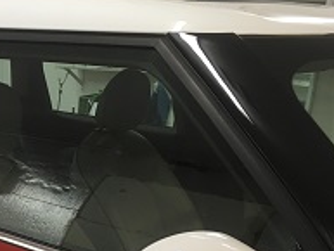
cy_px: 224
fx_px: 666
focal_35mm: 69
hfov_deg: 25.9
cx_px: -36
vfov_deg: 20.9
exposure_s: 1/30
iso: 64
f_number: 2.2
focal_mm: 4.15
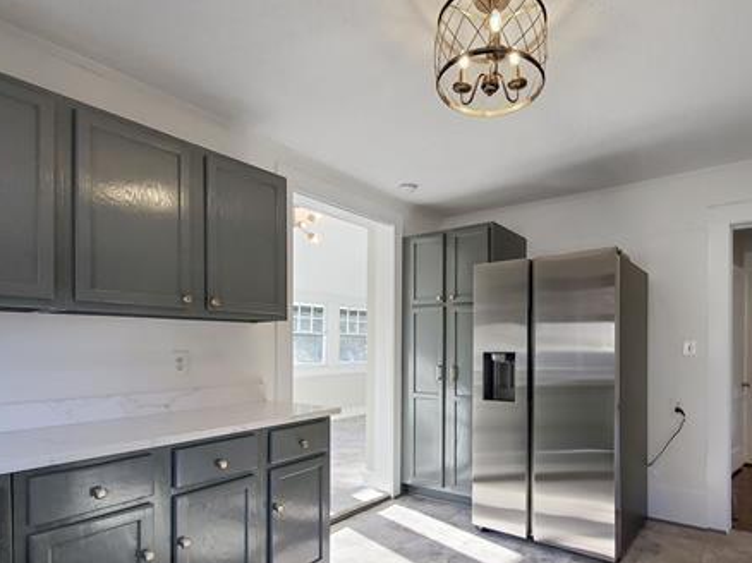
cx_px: 450
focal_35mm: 19
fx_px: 413
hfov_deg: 83.7
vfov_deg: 67.8
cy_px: 343
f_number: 2.2
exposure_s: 1/60
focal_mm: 1.8
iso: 80
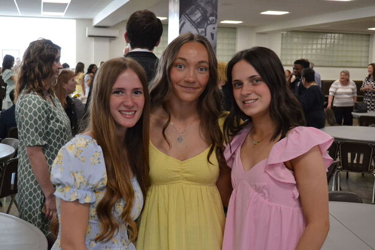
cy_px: 125
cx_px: 188
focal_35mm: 48
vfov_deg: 28.1
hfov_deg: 41.1
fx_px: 500
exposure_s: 1/320
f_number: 4.8
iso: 3200
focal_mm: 32
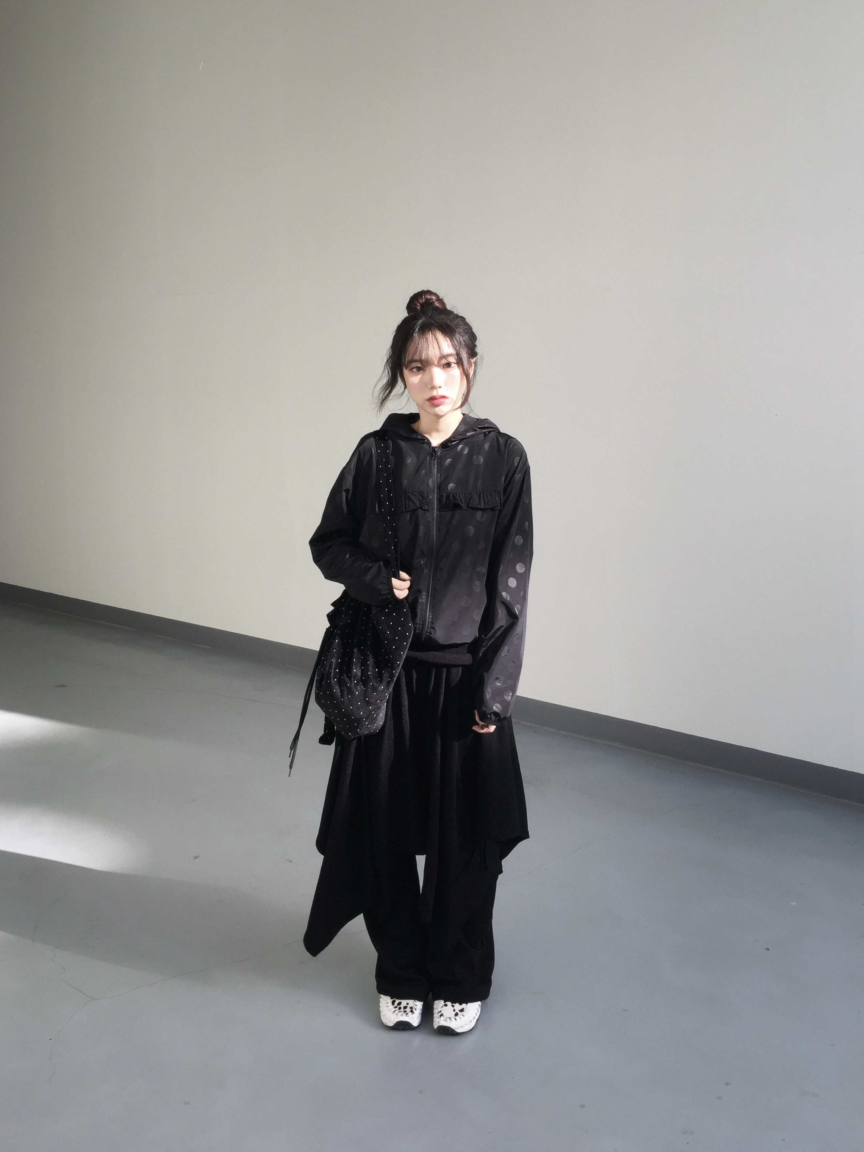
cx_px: 432
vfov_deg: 61.7
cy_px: 576
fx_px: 965
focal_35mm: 29
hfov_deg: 48.2
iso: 25
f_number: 2.2
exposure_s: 1/160
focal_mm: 4.15
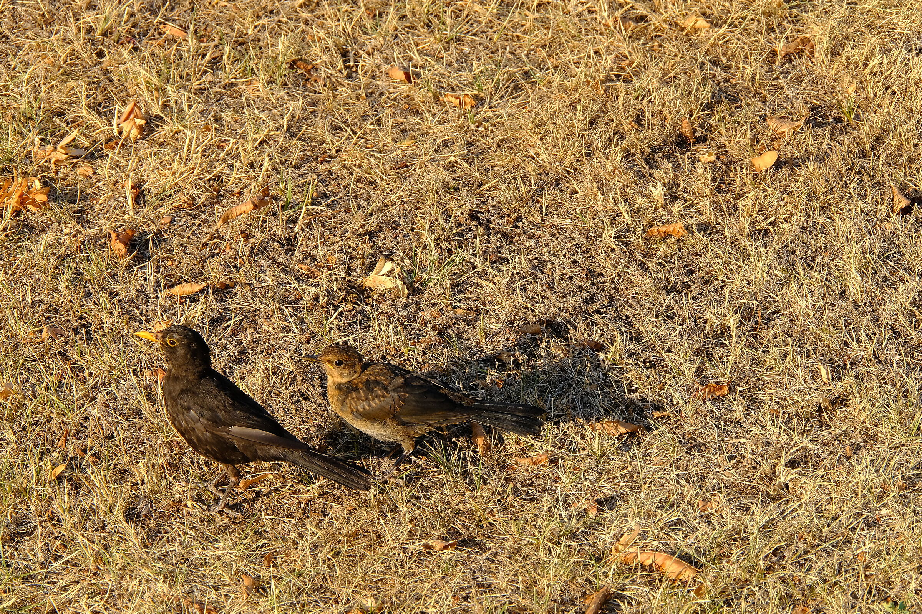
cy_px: 307
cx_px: 461
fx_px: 21512
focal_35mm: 840
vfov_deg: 1.6
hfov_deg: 2.5
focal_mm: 560
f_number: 16
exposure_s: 1/125
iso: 640
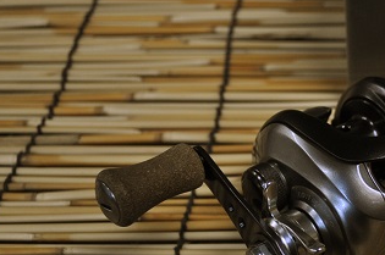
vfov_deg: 14.8
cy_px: 177
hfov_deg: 21.6
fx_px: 982
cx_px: 359
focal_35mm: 92
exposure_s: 1/60
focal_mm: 30
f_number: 4.5
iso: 560
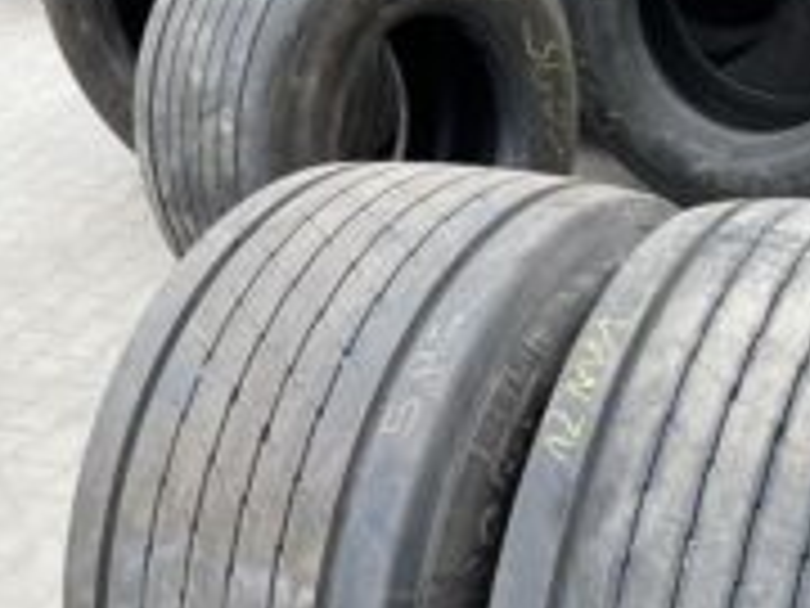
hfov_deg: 30.8
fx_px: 1451
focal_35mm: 62
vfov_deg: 22.4
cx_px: 590
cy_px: 660
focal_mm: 4.2
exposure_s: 1/170
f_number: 1.6
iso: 32
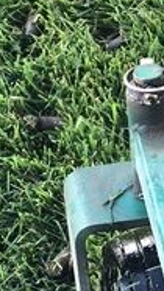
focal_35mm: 272
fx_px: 2106
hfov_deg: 4.4
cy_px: 181
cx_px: -246
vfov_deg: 7.9
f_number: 2.4
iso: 25
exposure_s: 1/60
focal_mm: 6
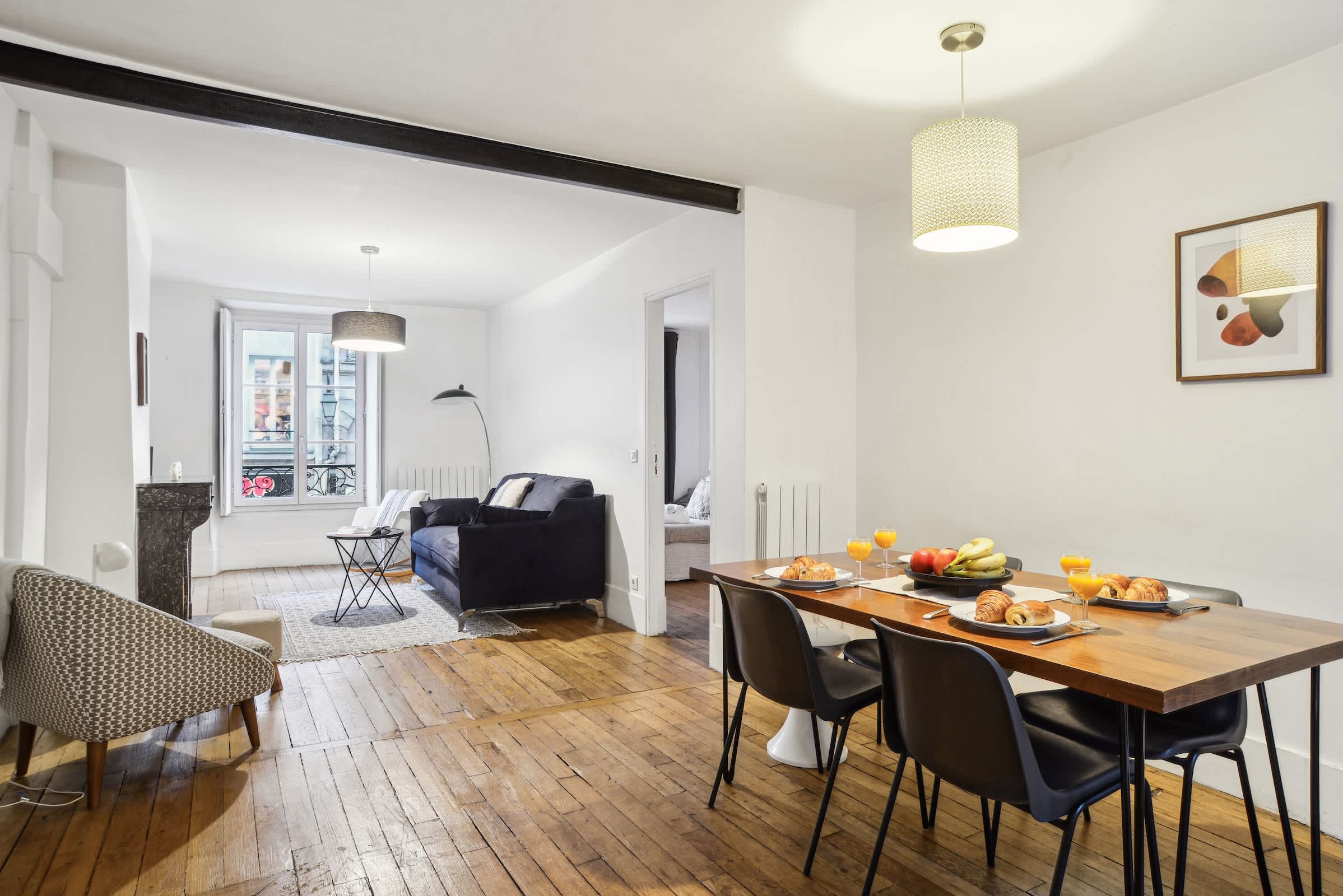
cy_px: 448
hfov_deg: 84.0
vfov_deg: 62.0
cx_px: 672
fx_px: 746
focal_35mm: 20
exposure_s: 8
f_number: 11
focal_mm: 20
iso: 100
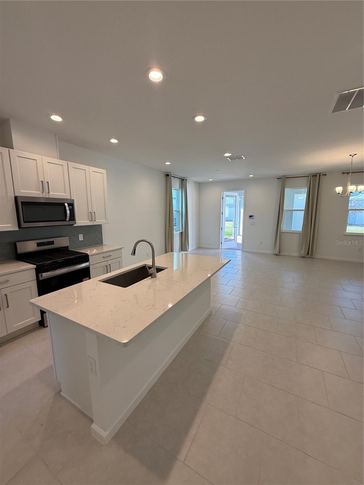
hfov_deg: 85.7
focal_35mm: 14
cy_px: 242
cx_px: 182
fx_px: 196
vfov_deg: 102.1
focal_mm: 2.22
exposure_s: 1/120
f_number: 2.2
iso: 80
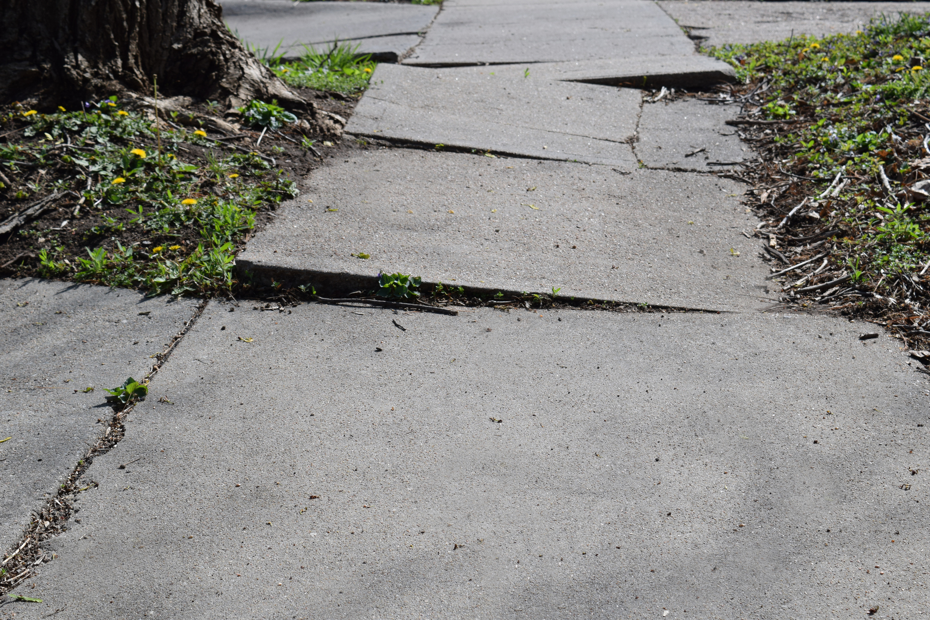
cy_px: 310
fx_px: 1627
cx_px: 465
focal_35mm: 63
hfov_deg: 31.9
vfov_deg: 21.6
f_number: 9
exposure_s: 1/320
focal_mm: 42
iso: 200
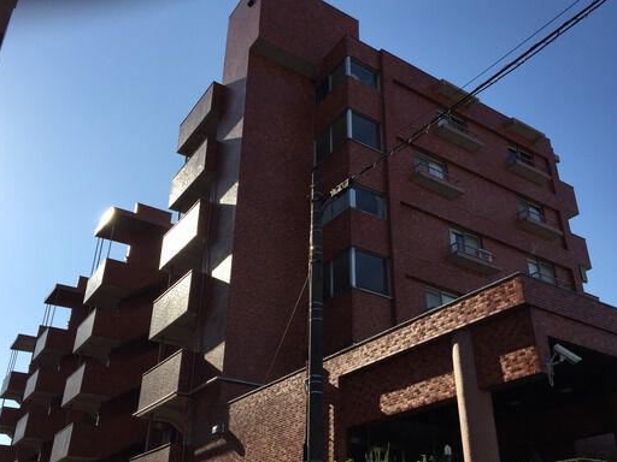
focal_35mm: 34
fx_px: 606
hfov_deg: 53.9
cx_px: 318
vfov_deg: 41.8
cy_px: 241
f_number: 2.2
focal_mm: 4.15
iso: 32
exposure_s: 1/2475
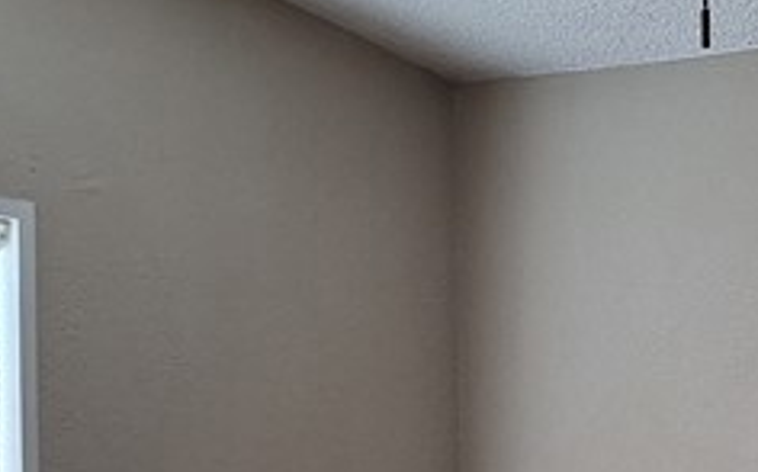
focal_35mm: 115
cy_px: 690
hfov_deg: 16.9
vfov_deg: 11.0
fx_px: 2373
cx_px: 1037
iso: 50
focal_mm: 4.69
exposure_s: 1/120
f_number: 1.8
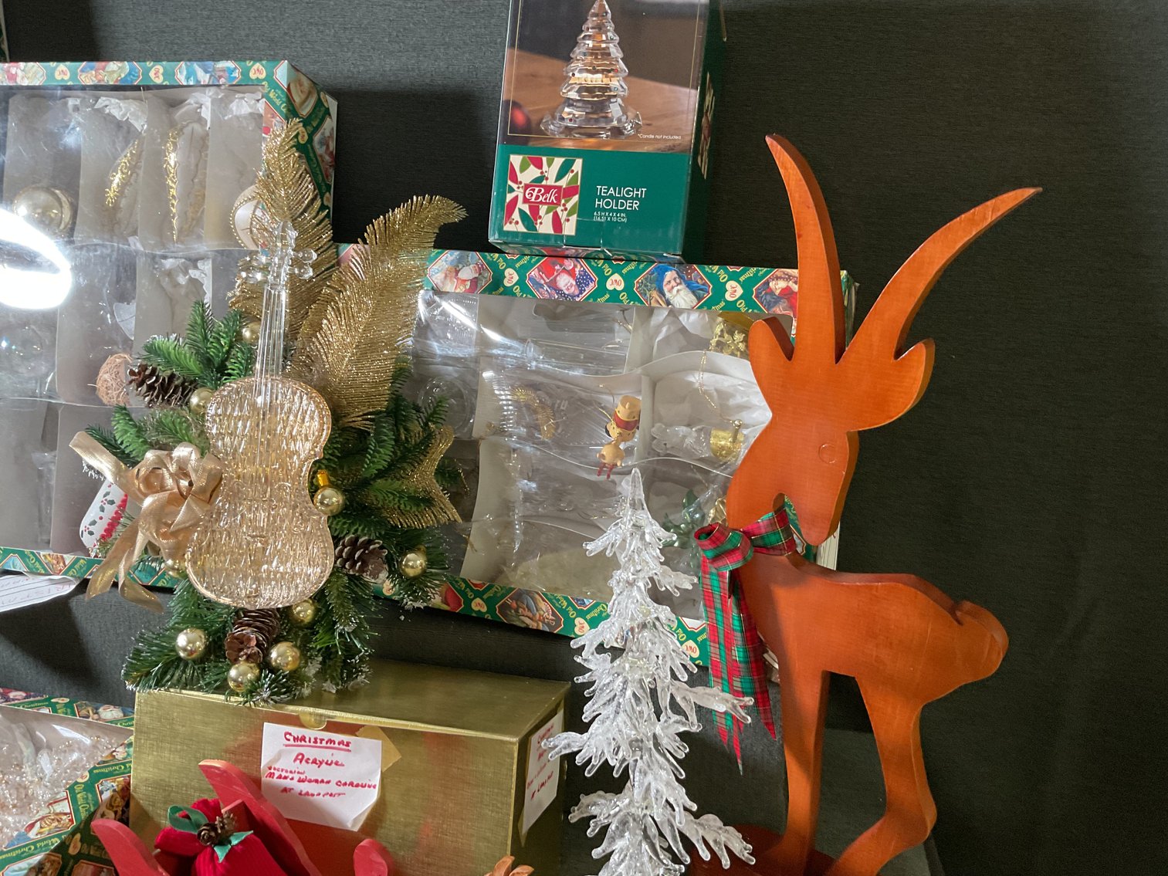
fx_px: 979
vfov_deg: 48.2
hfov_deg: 61.7
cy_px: 438
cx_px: 584
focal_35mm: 29
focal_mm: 3
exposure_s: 1/60
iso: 200
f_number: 1.8
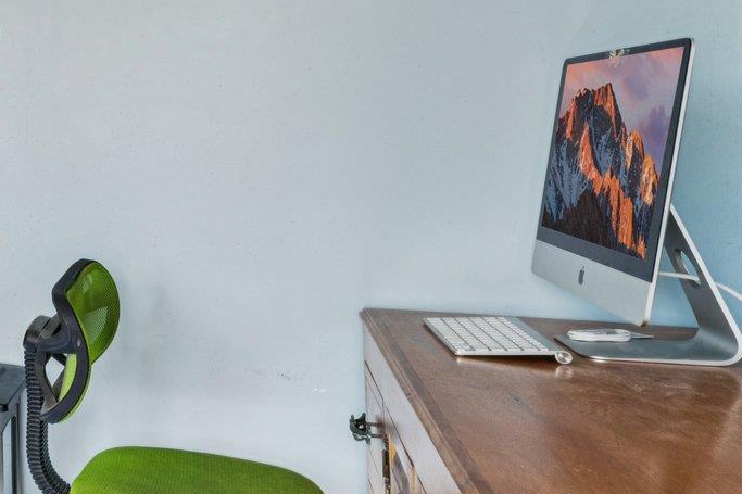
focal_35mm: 48
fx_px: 989
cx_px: -331
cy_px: 104
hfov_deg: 28.8
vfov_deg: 27.5
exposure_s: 1/20
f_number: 8
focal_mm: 16
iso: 320
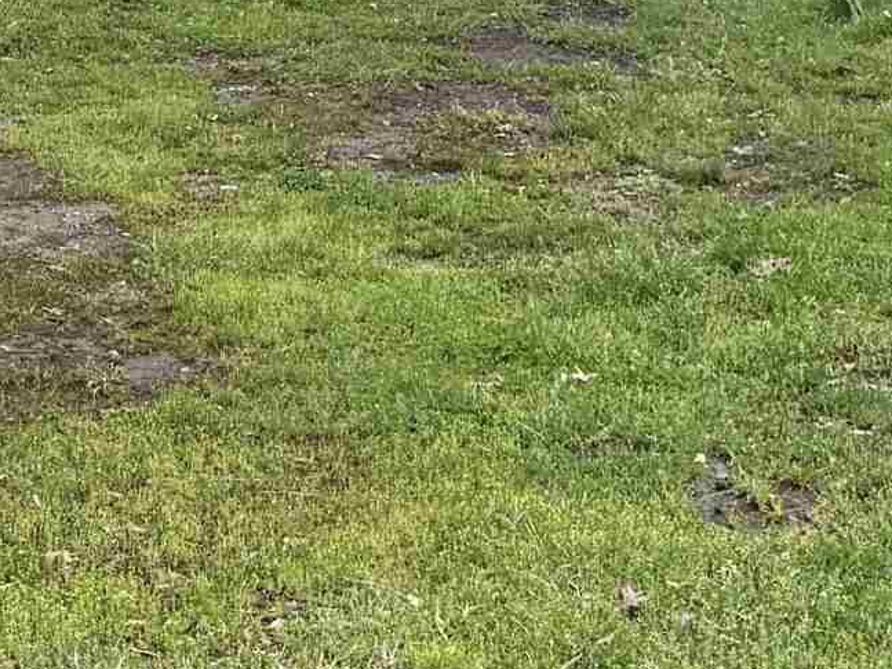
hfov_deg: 16.9
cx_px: -3
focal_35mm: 114
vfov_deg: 11.7
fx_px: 2937
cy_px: -647
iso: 100
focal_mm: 6.76
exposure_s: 1/1437
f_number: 1.78
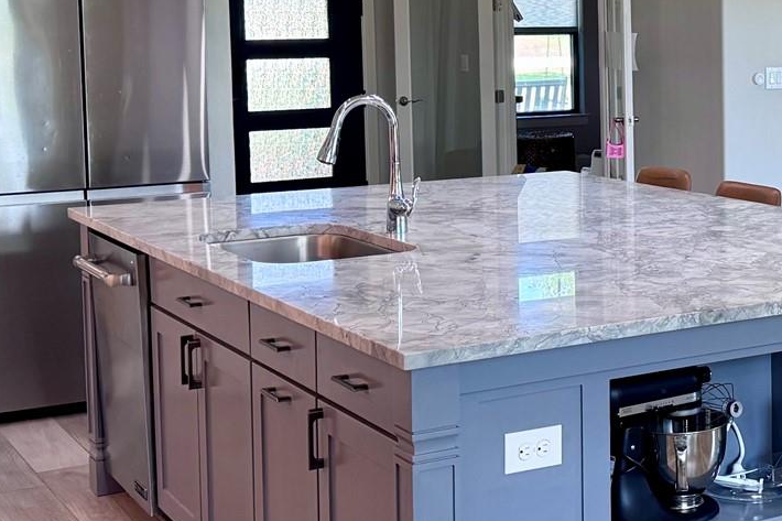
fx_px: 1564
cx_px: 764
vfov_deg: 18.8
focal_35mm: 72
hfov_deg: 26.7
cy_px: 120
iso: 200
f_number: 1.78
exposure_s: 1/120
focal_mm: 6.76
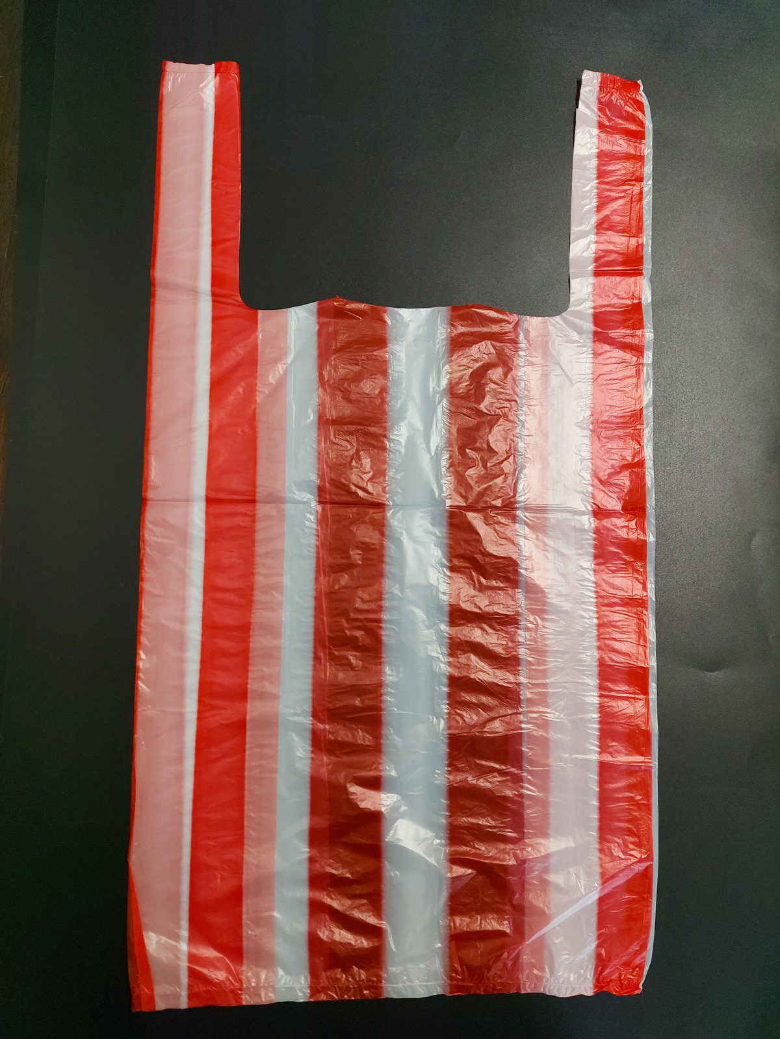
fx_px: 721
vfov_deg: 71.6
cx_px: 390
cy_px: 520
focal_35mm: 24
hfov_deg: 56.8
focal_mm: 5.23
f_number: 1.8
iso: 200
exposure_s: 1/60
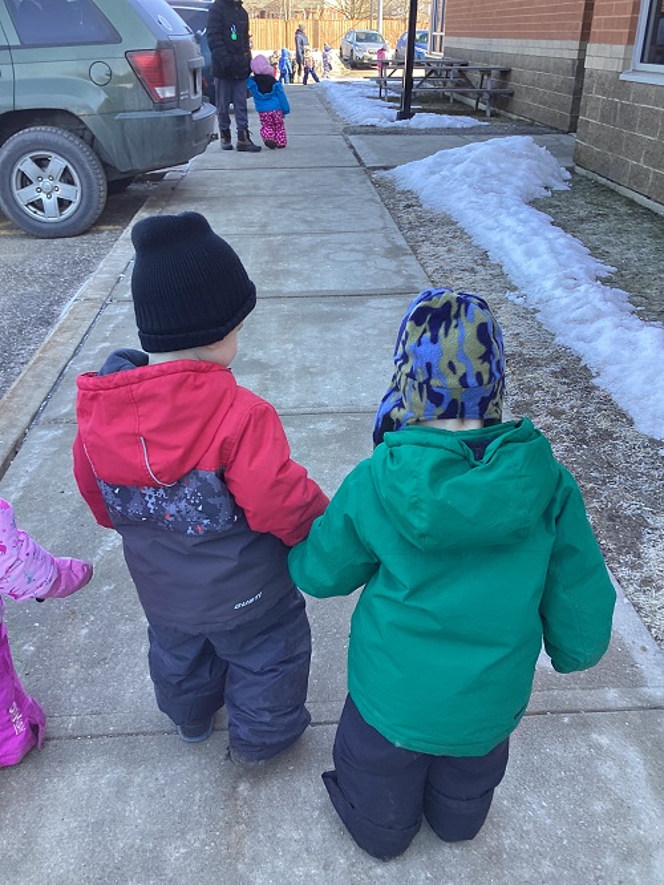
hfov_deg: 45.5
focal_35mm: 31
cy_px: 442
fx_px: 792
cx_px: 332
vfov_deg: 58.3
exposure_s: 1/120
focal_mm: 3.3
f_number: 2.4
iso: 32
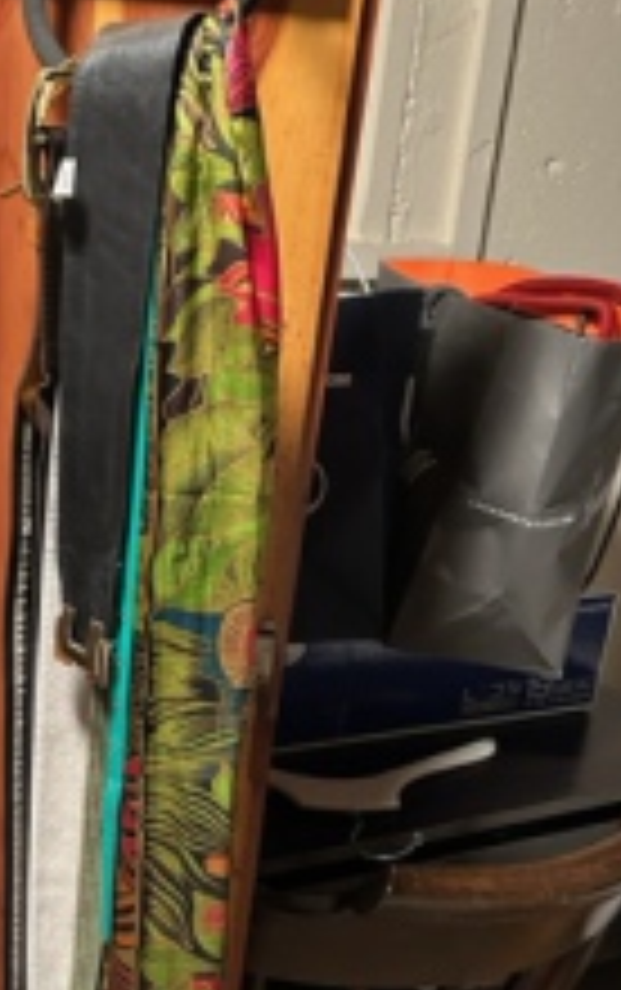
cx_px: 76
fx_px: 1350
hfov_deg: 25.2
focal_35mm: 50
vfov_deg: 39.4
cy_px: 711
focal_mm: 5.7
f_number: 1.5
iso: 400
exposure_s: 1/40
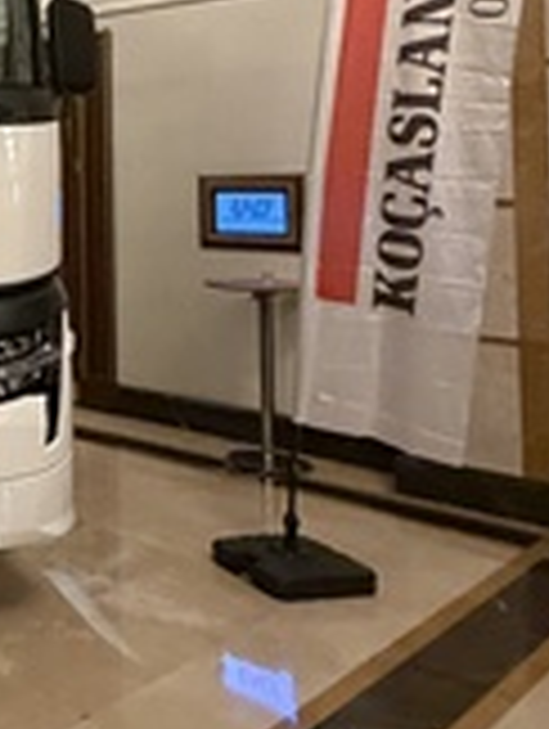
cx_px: -252
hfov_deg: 25.0
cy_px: 146
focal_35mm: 46
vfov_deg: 39.6
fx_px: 970
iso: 640
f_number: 2.2
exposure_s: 1/50
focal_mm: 2.22
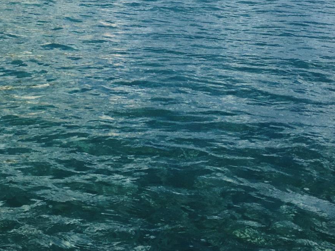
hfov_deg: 28.3
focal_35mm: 68
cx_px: 102
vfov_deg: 20.6
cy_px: -25
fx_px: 658
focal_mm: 4.15
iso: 25
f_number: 2.2
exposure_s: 1/3663
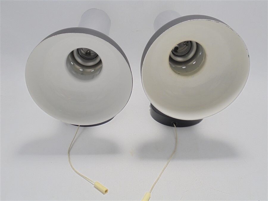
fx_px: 294
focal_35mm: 38
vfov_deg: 37.7
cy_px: 100
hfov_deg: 49.0
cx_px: 134
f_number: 4.2
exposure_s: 1/60
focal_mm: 6.9
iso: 100
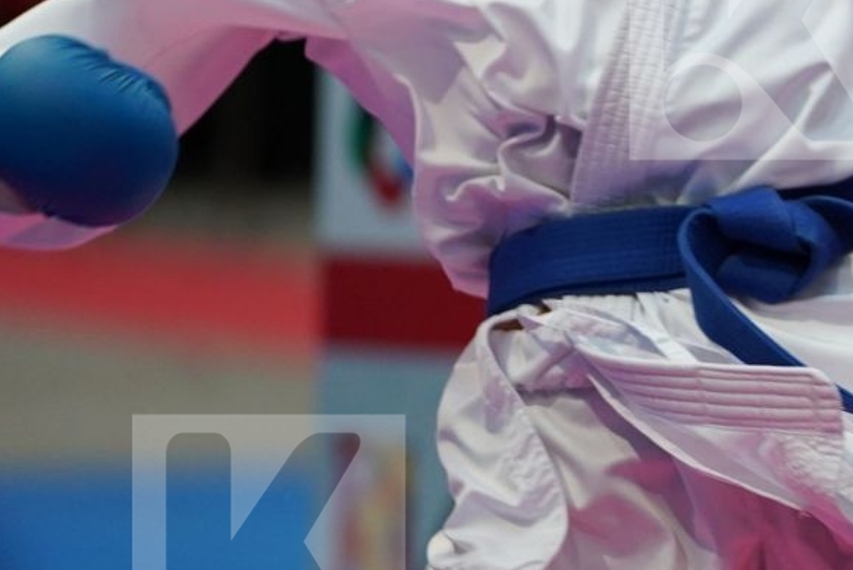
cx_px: 1264
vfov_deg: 2.4
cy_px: 26
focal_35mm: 576
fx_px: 13654
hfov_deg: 3.6
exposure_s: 1/1000
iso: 1250
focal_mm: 186
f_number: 2.8
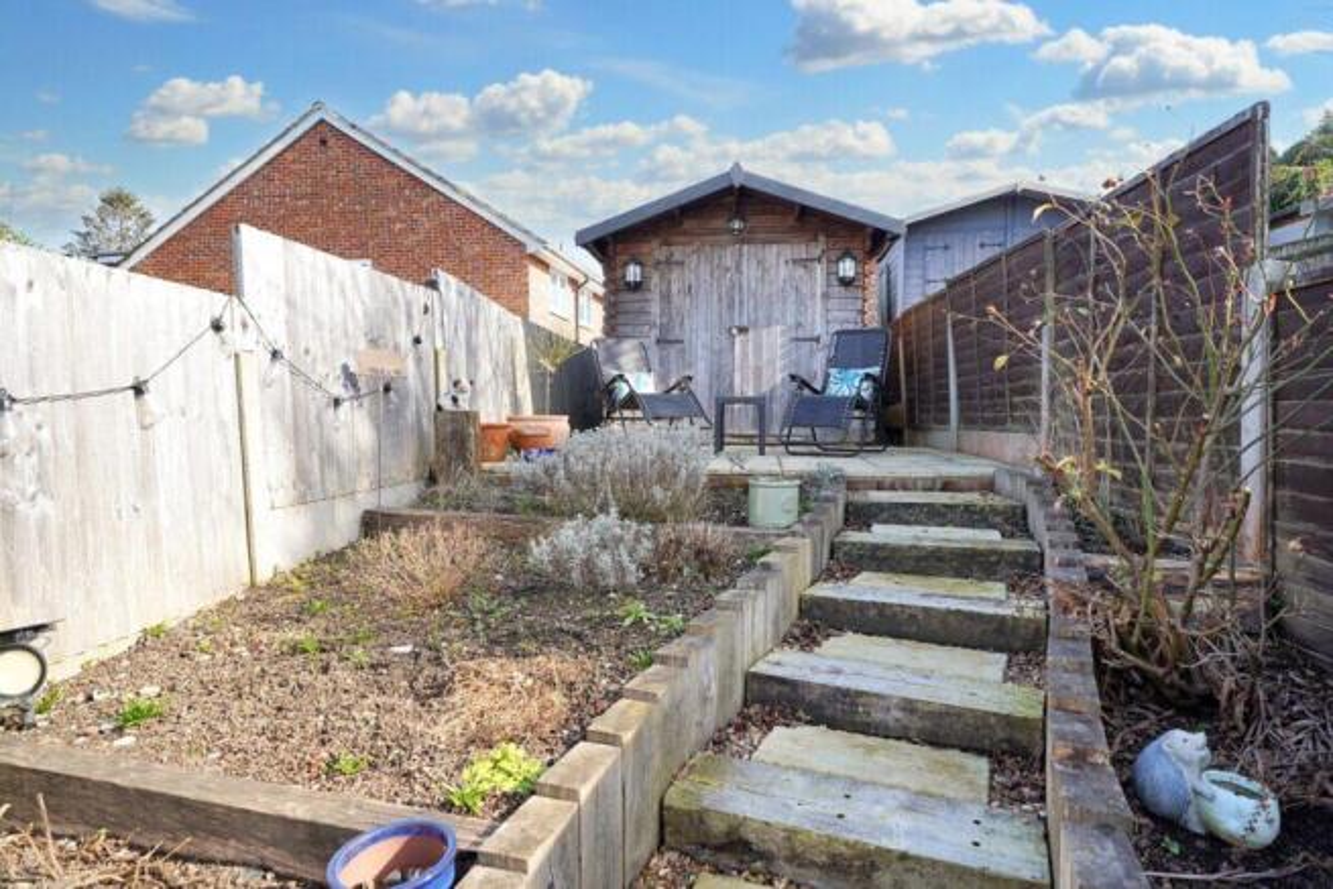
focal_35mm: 20
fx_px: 748
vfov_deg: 61.5
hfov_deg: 83.4
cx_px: 666
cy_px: 444
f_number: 5.6
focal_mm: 20.2
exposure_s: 1/125
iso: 100
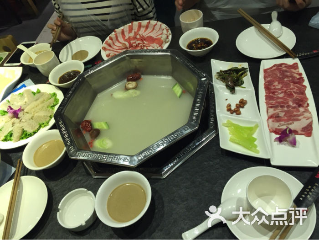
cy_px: 120
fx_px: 267
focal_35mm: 29
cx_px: 160
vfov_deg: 48.2
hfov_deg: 61.7
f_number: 2.2
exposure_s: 1/30
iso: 64
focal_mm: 4.15
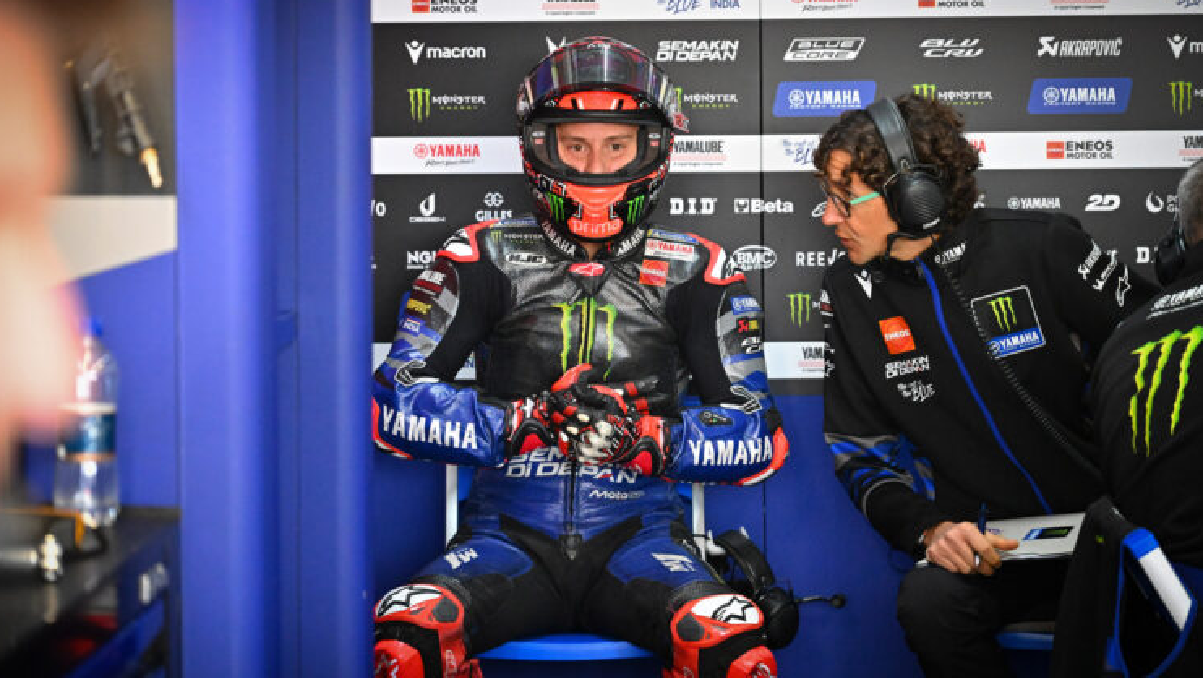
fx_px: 4053
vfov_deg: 9.6
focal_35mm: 127
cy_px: 344
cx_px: 600
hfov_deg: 16.9
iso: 7200
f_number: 4
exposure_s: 1/640
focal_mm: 120
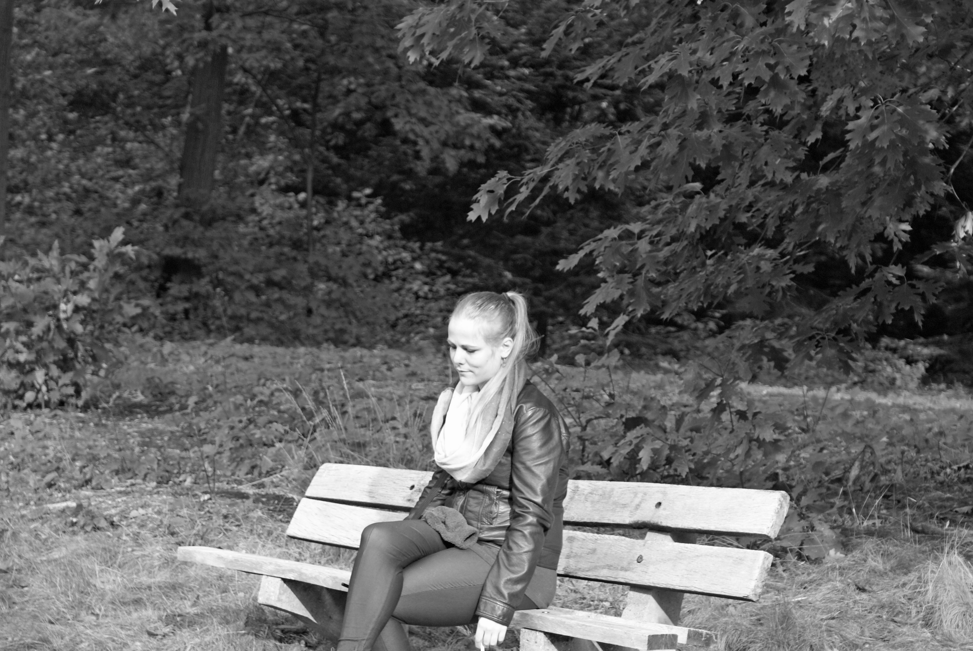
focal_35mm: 105
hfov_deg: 19.4
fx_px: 2841
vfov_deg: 13.1
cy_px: 326
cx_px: 486
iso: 200
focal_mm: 70
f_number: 5.6
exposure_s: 1/125
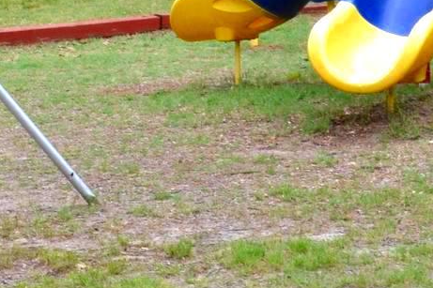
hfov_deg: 10.2
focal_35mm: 200
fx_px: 2405
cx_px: -62
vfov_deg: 6.8
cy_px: -72
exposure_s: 1/160
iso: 400
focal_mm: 30
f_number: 10
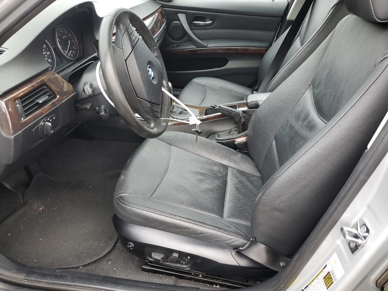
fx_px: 291
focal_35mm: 26
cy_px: 146
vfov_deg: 53.1
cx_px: 194
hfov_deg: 67.3
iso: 50
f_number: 1.5
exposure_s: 1/133
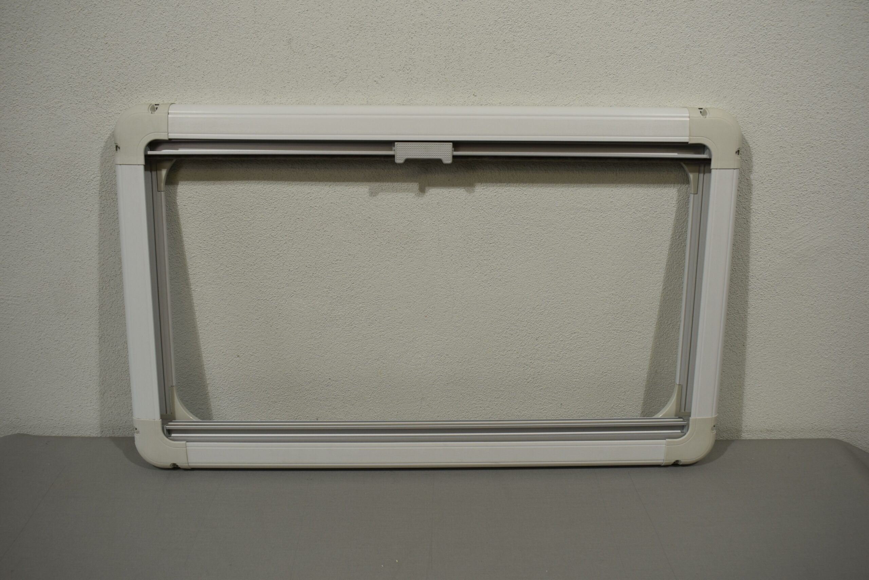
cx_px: 434
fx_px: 797
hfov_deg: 57.2
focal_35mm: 33
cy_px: 290
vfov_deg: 40.0
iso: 250
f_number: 5.6
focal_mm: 22
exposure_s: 1/125
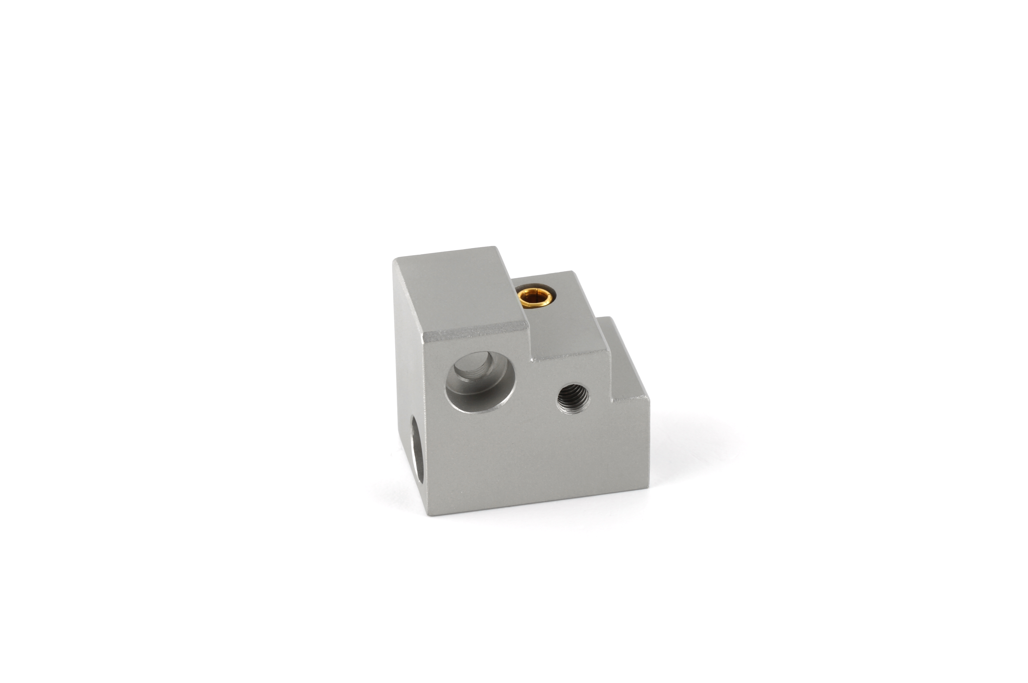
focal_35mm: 165
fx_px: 4707
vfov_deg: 8.3
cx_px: 514
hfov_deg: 12.5
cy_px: 342
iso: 100
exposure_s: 1/4
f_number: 20
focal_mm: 110
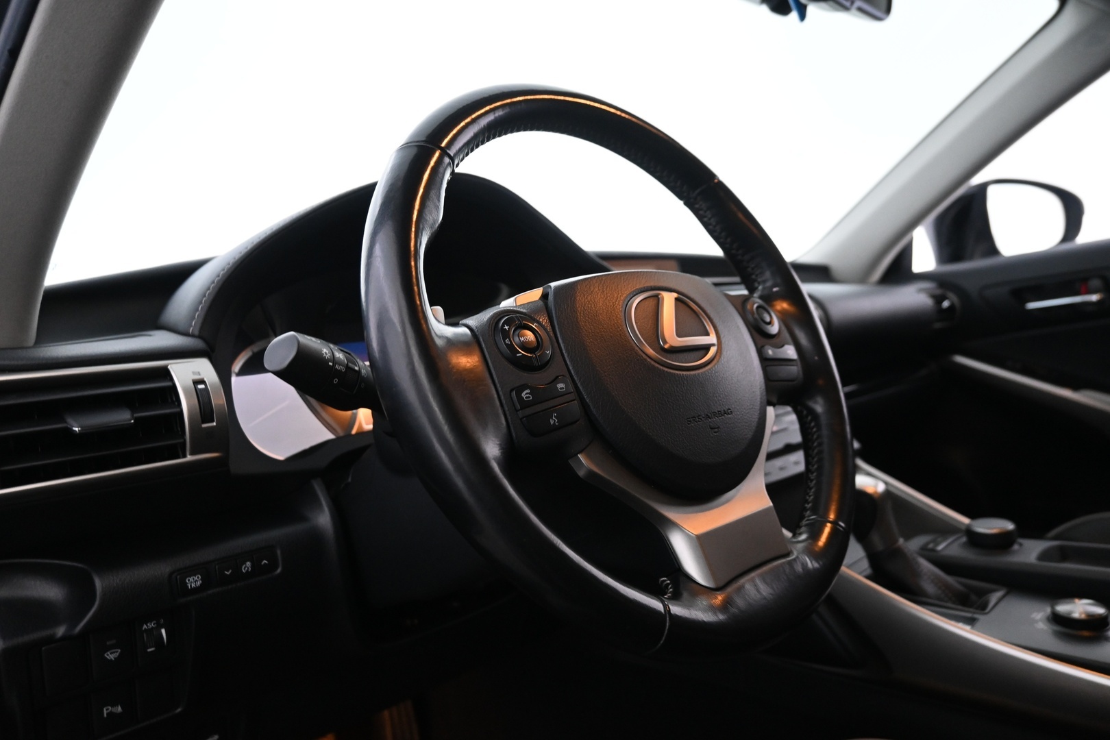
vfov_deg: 50.4
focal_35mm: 26
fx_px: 786
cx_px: 555
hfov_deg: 70.4
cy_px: 370
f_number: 3.5
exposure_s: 1/25
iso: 2000
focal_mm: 17
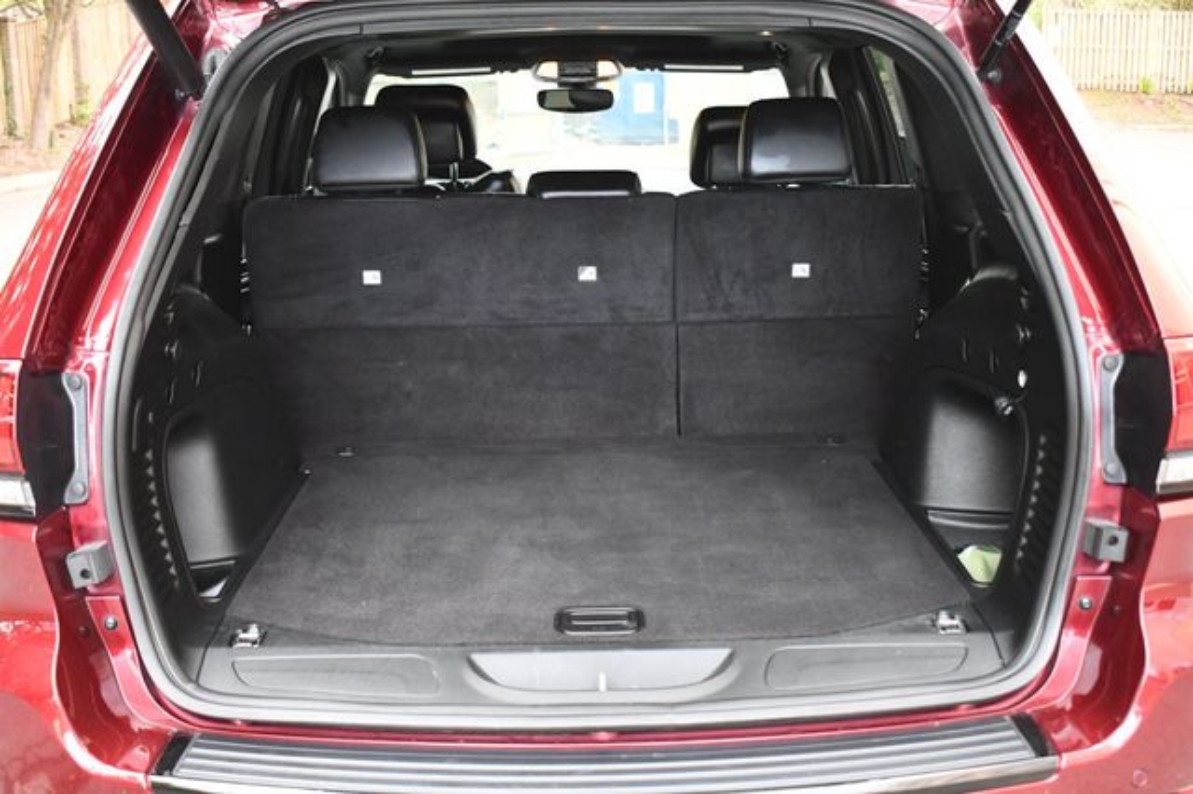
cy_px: 397
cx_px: 596
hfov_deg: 46.4
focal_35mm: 42
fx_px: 1391
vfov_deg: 31.9
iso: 2800
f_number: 4.2
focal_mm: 28
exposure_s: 1/125
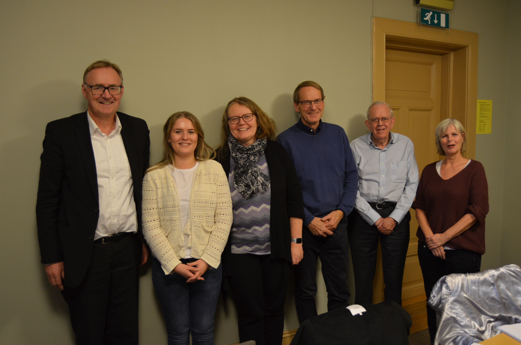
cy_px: 172
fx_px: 433
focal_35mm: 30
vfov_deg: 43.4
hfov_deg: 62.0
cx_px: 260
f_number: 3.5
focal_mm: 20
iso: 800
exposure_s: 1/40
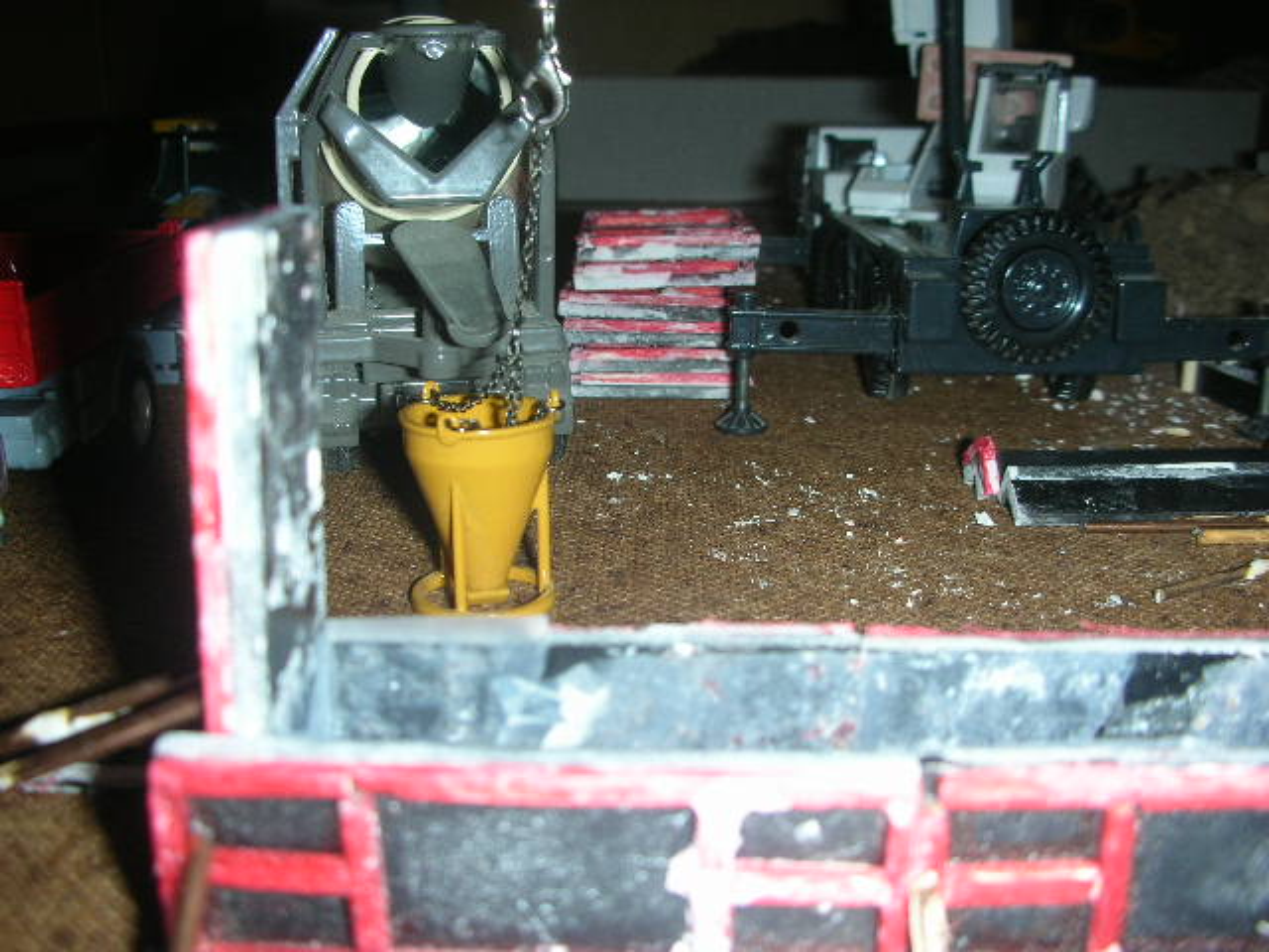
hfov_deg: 52.6
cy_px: 476
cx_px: 634
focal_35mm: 35
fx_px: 1283
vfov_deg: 40.7
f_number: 3
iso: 50
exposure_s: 1/60.1
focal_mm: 5.8
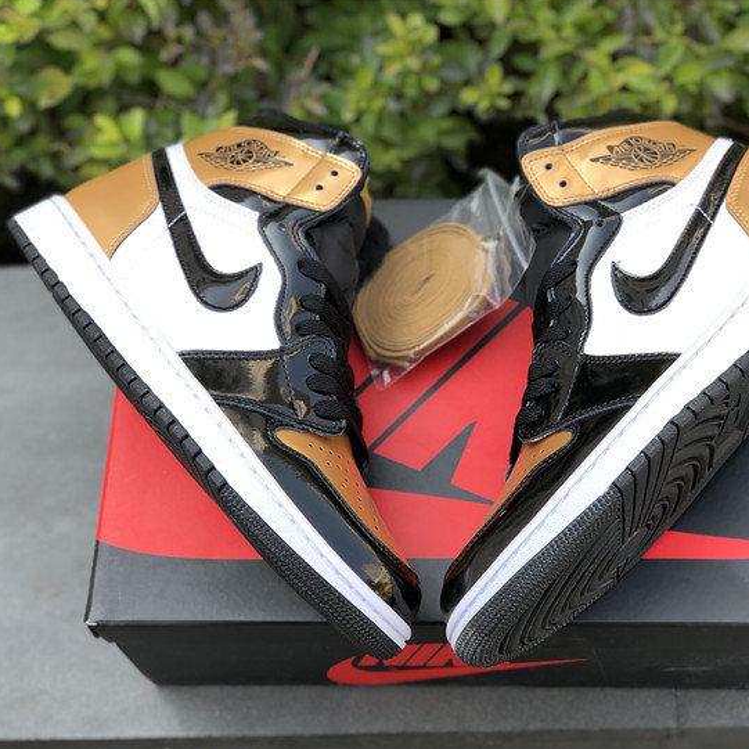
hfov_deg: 27.7
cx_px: 435
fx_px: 1518
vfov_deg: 27.7
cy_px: 372
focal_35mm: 62
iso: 16
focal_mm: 6
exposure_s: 1/148
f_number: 2.4
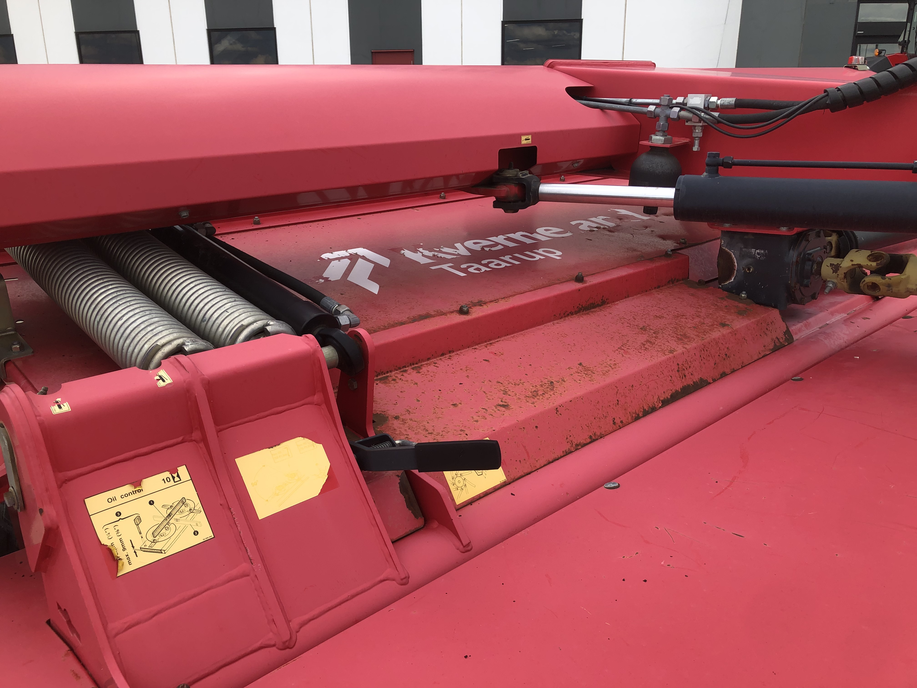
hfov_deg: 63.4
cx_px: 458
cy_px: 344
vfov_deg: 49.7
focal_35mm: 28
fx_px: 742
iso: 20
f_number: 1.8
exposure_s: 1/750
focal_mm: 3.99
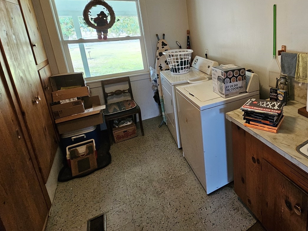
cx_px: 231
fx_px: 178
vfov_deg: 63.6
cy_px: 70
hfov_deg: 75.7
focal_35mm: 20
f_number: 2.2
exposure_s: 1/60
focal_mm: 2.2
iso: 400
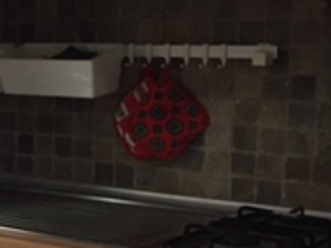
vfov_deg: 13.8
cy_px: 187
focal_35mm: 107
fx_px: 1024
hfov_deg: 16.4
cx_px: -191
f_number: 2.2
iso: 125
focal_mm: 4.15
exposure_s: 1/33
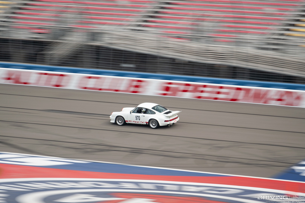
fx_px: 1440
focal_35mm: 170
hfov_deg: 12.1
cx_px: 152
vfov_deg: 8.1
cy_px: 102
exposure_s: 1/60
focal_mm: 170
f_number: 11
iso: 200
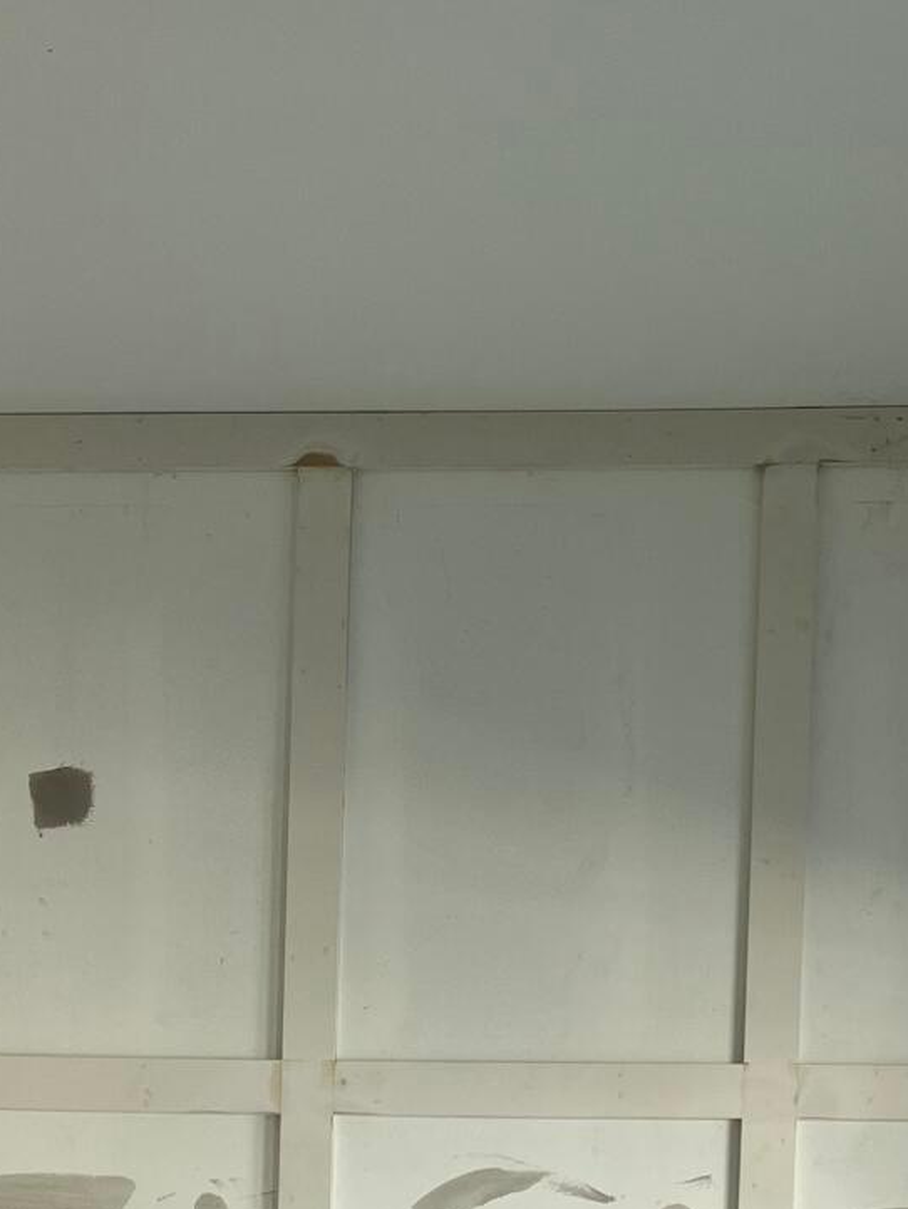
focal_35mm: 72
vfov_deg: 24.2
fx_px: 2517
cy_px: 1500
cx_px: 307
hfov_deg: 20.4
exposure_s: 1/121
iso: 64
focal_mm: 5.7
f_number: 1.5
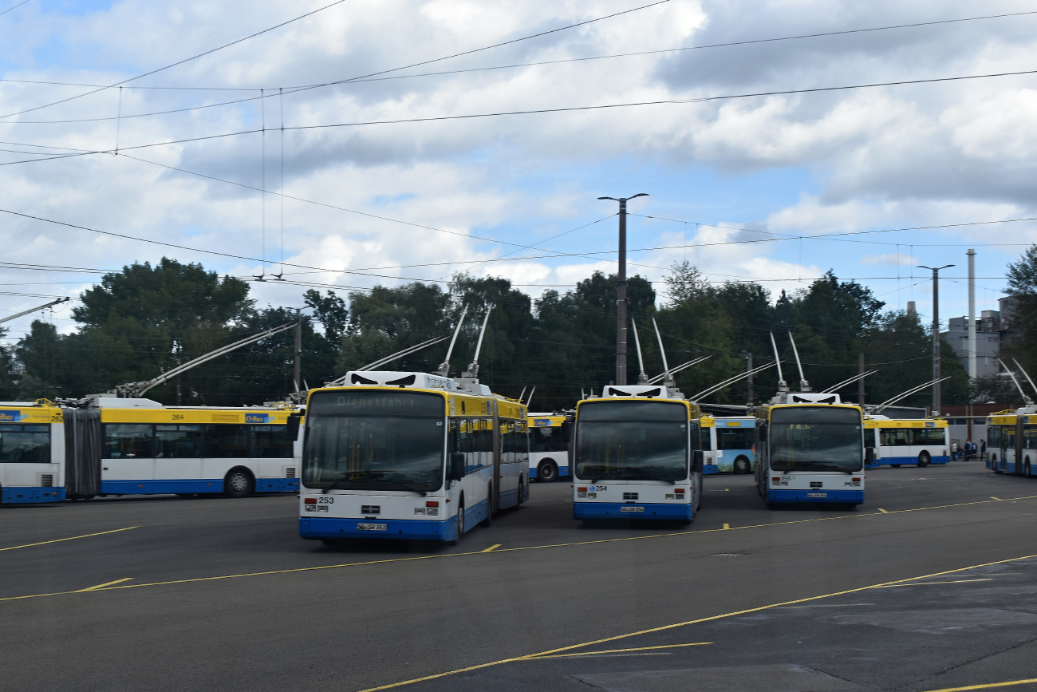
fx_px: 1728
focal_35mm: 60
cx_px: 518
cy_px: 346
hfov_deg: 33.4
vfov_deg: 22.6
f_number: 10
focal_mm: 40
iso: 200
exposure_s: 1/400
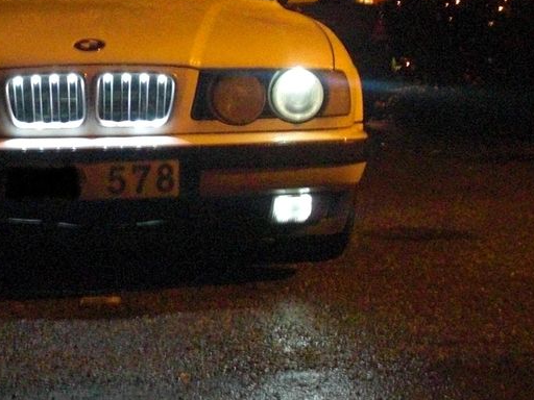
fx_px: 1388
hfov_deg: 21.5
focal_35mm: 90
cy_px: 134
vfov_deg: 16.4
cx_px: 104
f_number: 2.8
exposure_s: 1/8
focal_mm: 6.3
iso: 800
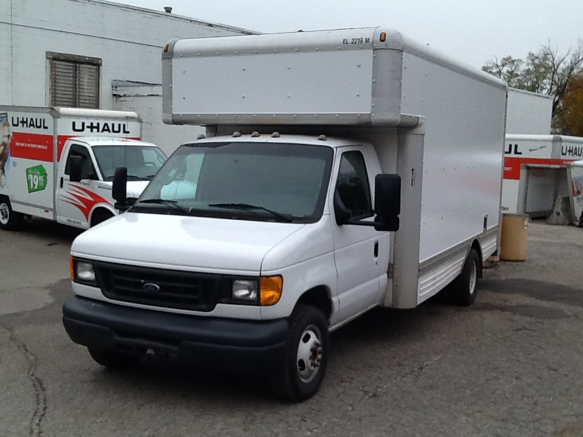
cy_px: 218
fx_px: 741
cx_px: 292
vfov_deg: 32.9
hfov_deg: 42.9
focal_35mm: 44
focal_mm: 2.03
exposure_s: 1/505
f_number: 2.4
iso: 40
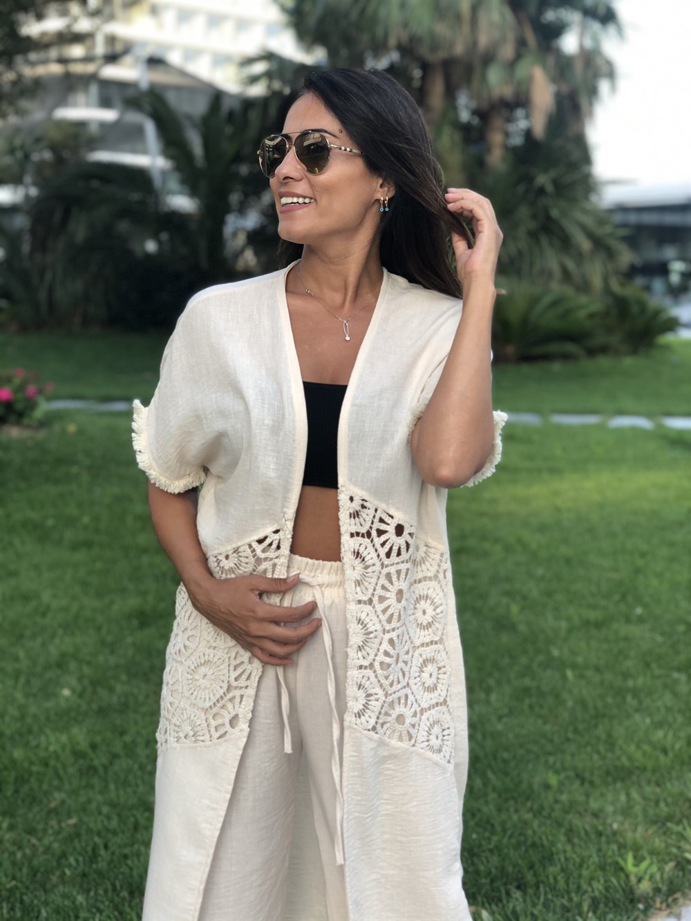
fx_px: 1384
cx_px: 346
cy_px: 460
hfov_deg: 28.0
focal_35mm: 52
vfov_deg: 36.8
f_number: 2.4
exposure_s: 1/120
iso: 25
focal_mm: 6
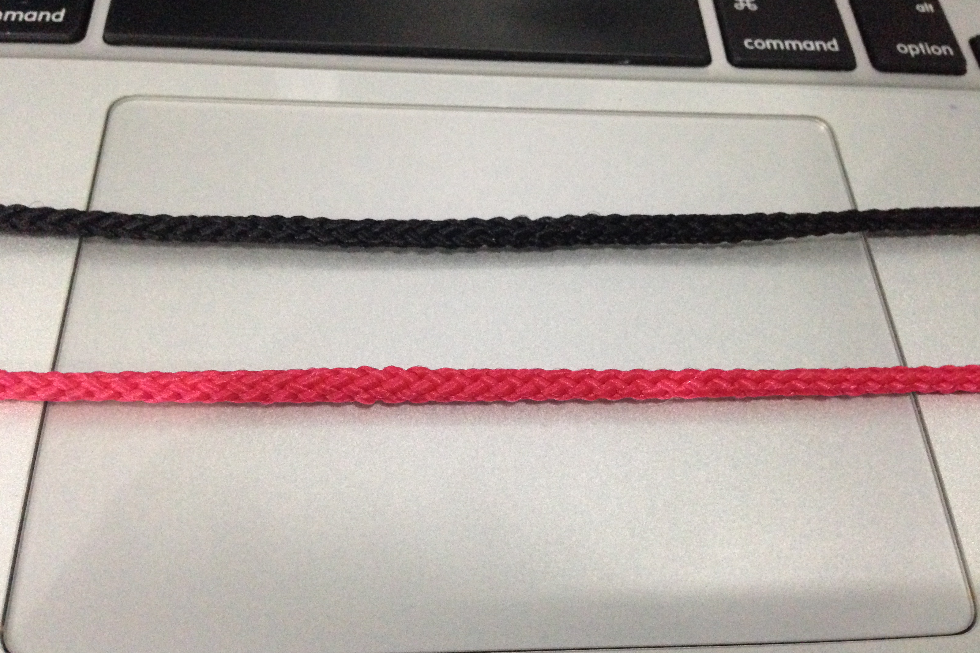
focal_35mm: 35
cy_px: 295
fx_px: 953
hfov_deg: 54.4
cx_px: 497
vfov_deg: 37.8
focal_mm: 4.12
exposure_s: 1/15
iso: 640
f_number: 2.4
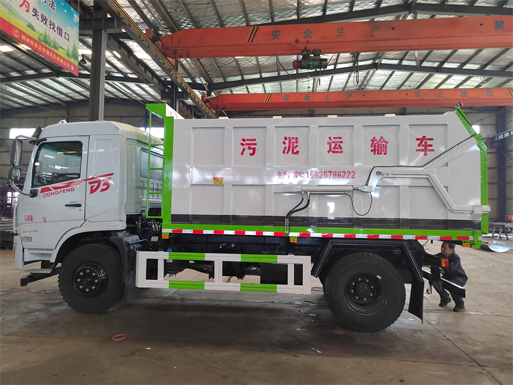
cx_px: 256
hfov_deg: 73.9
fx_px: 341
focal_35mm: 23
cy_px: 192
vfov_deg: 58.9
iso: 1669
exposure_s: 1/100
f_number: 1.9
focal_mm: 5.52
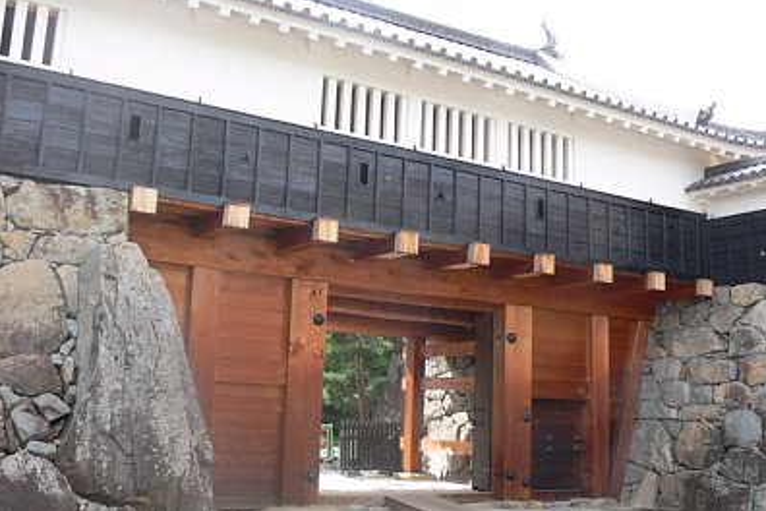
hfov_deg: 47.4
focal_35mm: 41
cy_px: 225
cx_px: 385
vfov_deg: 32.6
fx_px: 872
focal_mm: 8.2
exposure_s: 1/125
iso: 80
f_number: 5
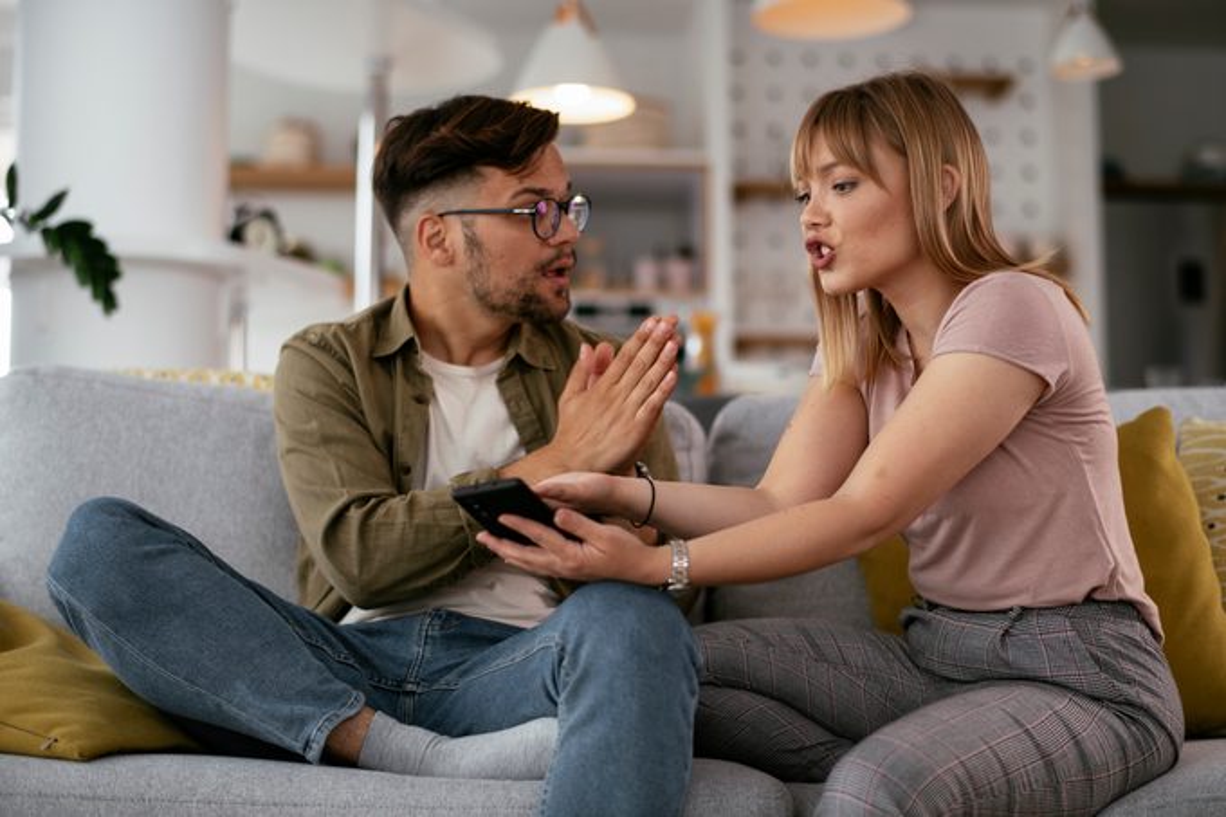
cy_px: 408
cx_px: 613
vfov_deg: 23.4
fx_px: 1975
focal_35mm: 58
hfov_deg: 34.5
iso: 200
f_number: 2
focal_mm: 58
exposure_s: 1/400
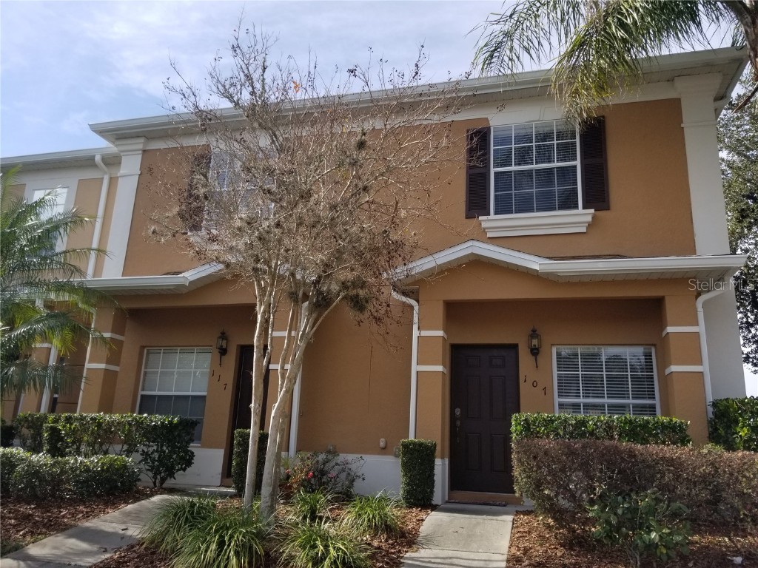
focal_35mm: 26
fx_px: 569
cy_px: 284
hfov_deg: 67.3
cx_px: 379
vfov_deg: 53.1
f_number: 1.7
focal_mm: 4.25
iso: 50
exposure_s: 1/1696
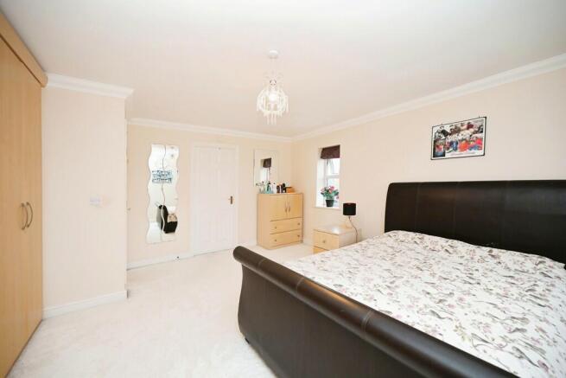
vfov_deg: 81.2
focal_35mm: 14
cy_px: 189
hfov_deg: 104.2
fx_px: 220
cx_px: 283
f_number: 4
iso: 800
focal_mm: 14
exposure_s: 1/60
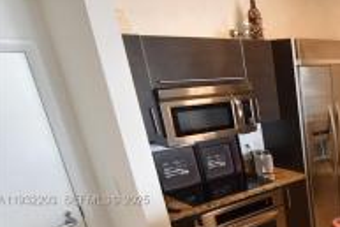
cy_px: 201
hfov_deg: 41.0
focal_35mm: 35
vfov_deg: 35.8
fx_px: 331
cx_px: 391
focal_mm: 10
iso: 720
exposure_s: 1/60
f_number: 4
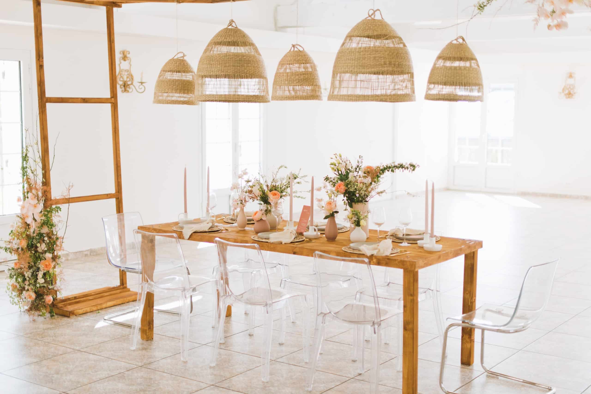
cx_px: 296
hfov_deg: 39.6
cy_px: 197
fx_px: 821
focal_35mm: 50
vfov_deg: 27.0
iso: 320
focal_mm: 50
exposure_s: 1/1000
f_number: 1.8
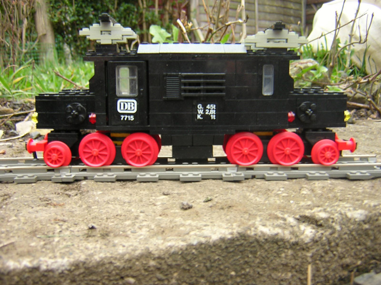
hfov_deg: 51.4
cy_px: 142
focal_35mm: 36
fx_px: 396
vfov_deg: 39.7
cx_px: 190
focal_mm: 4.7
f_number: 2.6
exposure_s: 1/3.7
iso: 100
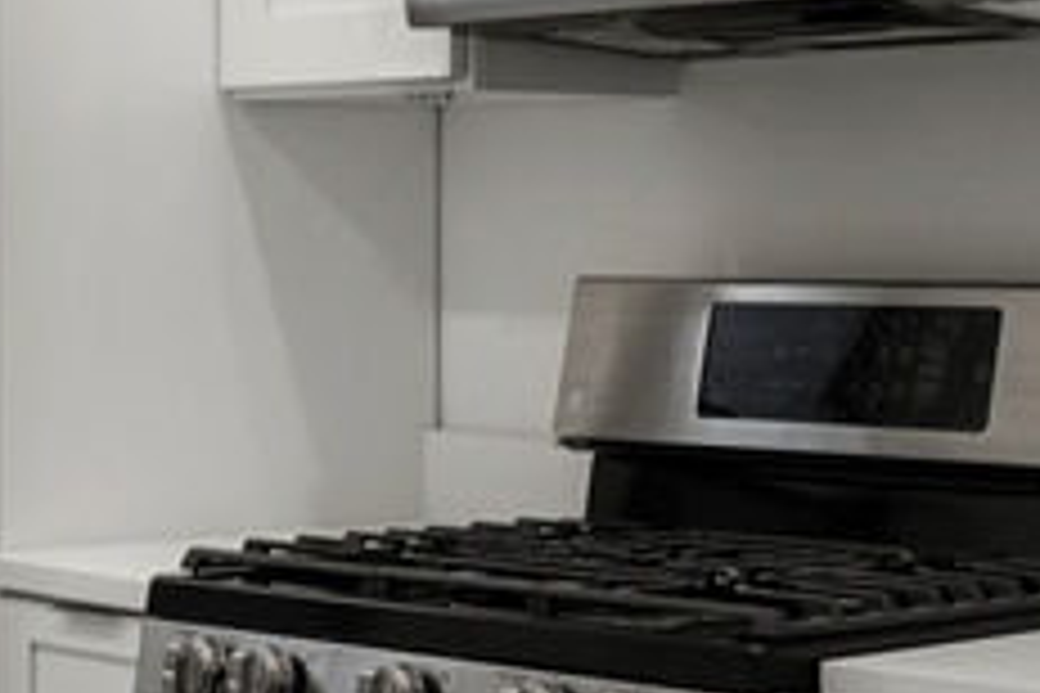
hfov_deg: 19.6
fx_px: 3004
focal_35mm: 104
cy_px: 227
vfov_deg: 13.1
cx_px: 486
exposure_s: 1/6
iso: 320
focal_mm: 10
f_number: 7.1
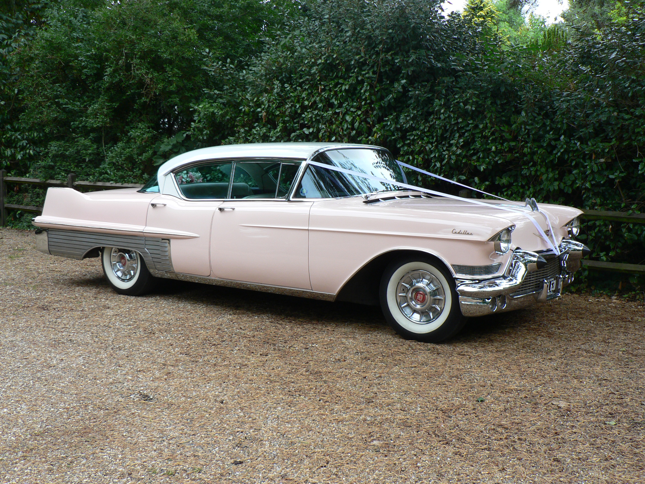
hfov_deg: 43.9
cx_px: 322
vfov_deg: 33.6
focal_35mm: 43
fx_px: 801
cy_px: 242
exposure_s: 1/40
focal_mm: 7.1
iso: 80
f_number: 2.8
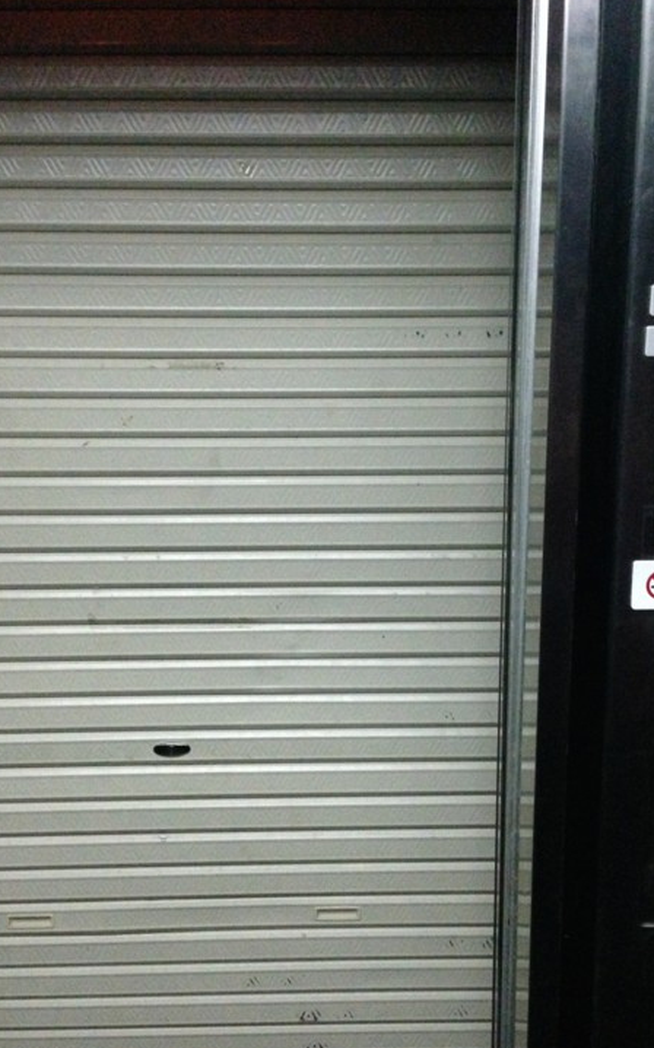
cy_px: 579
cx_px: 374
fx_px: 1114
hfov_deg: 32.7
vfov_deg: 50.3
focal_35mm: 39
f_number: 2.4
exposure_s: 1/15
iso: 800
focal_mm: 4.12
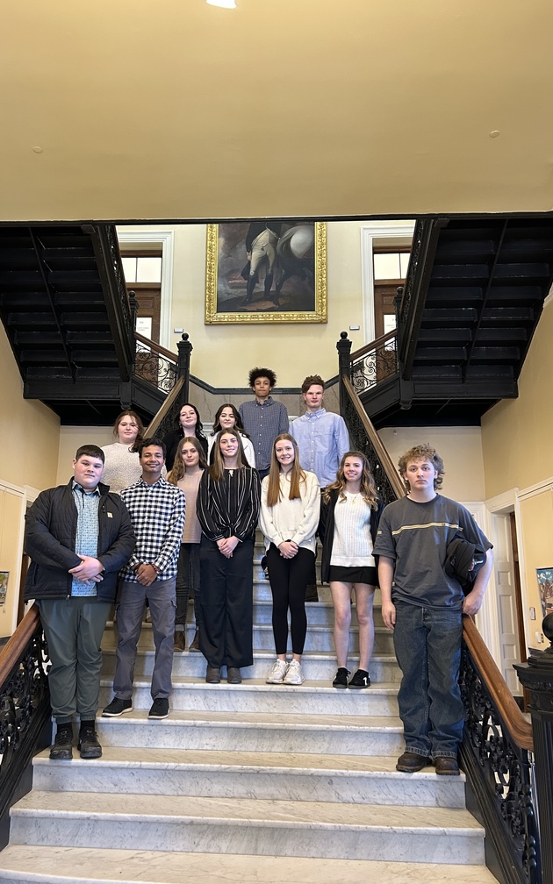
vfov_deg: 66.5
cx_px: 225
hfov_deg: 44.3
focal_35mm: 28
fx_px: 675
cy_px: 444
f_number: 1.5
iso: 320
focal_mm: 5.7
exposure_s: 1/60
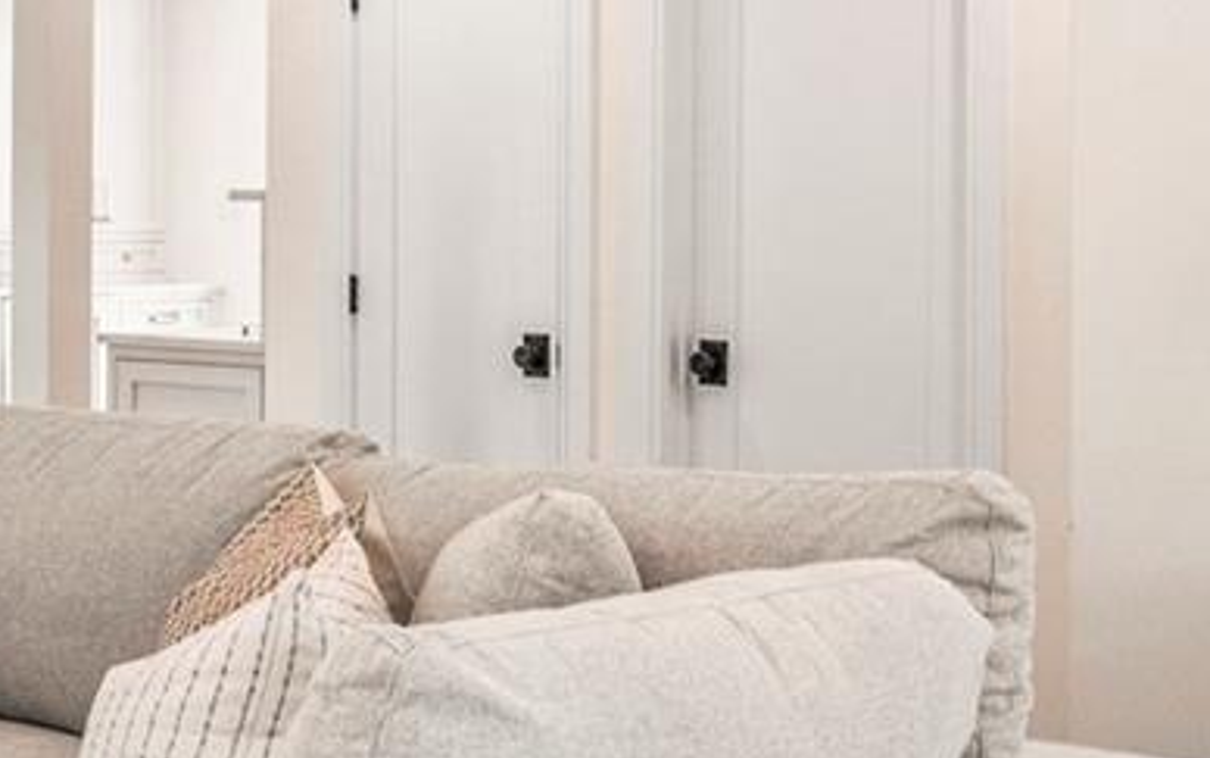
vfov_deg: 15.1
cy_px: 129
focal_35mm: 86
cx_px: 65
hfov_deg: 23.3
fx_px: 2838
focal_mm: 16
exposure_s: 1/80
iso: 100
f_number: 4.5
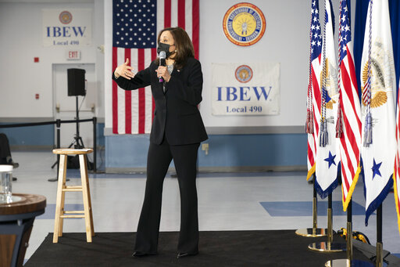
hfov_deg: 28.9
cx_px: 200
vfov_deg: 19.4
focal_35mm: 70
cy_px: 134
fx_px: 777
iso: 2500
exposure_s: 1/400
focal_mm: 70
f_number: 3.5
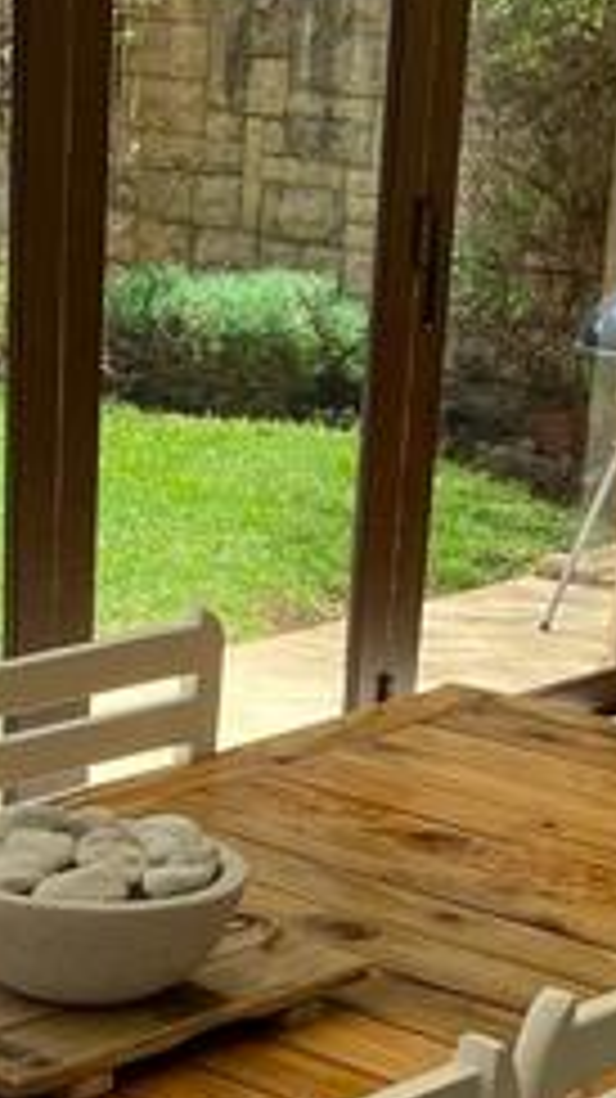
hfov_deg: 12.9
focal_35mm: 93
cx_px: 27
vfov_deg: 21.8
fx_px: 2704
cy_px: 1179
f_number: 1.8
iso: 32
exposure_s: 1/720
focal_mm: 4.25
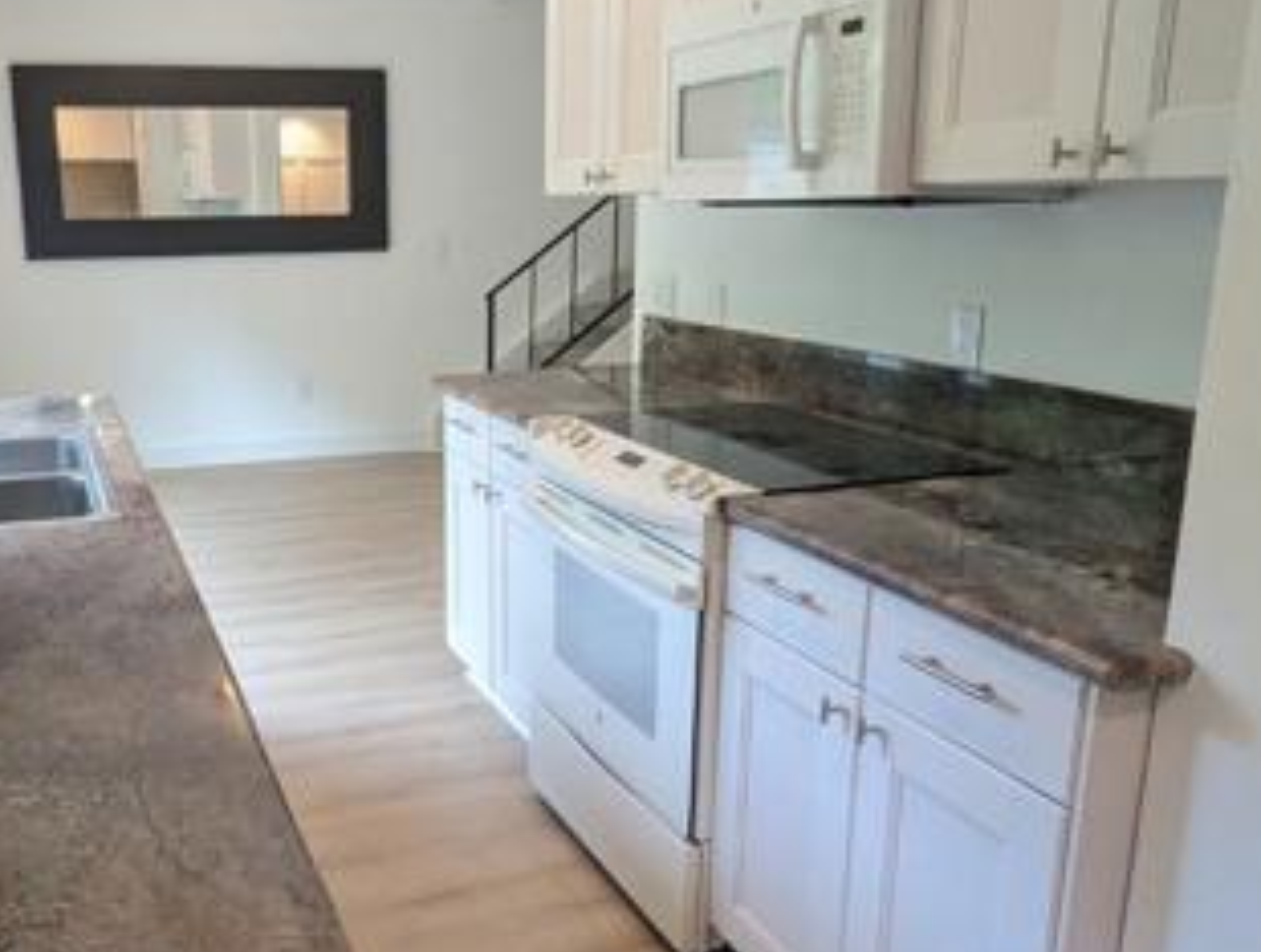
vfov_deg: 43.1
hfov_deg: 54.0
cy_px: 484
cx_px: 411
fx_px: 1205
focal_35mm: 33
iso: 220
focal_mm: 2.35
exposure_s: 1/60
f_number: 2.2
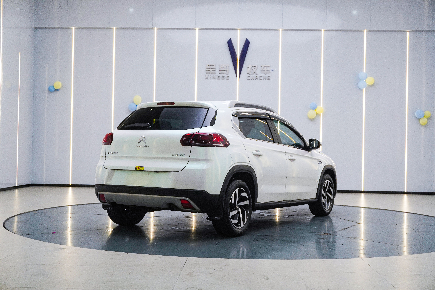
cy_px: 145
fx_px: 580
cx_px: 218
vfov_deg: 28.1
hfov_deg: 41.1
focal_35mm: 48
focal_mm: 32
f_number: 6.3
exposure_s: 1/80
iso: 800
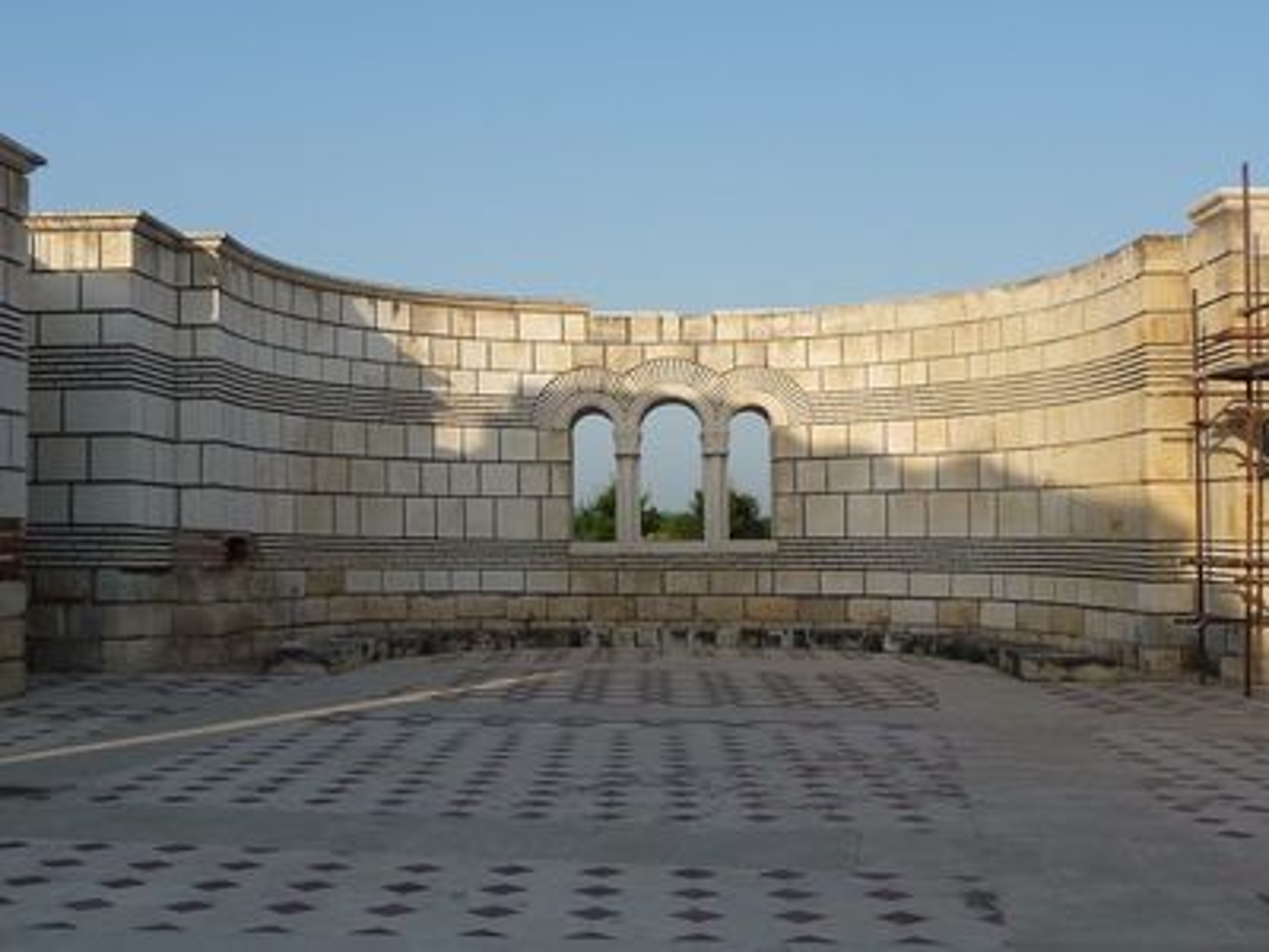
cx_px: 634
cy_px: 476
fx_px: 1686
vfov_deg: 31.5
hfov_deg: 41.2
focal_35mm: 46
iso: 100
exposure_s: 1/800
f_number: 3.7
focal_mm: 6
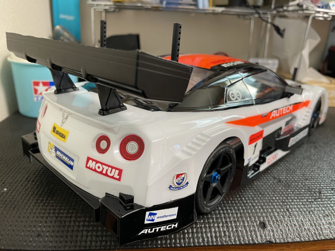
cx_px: 168
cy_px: 126
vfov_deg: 54.9
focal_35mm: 25
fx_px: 242
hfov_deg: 69.4
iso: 100
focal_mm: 5.1
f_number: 1.6
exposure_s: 1/50
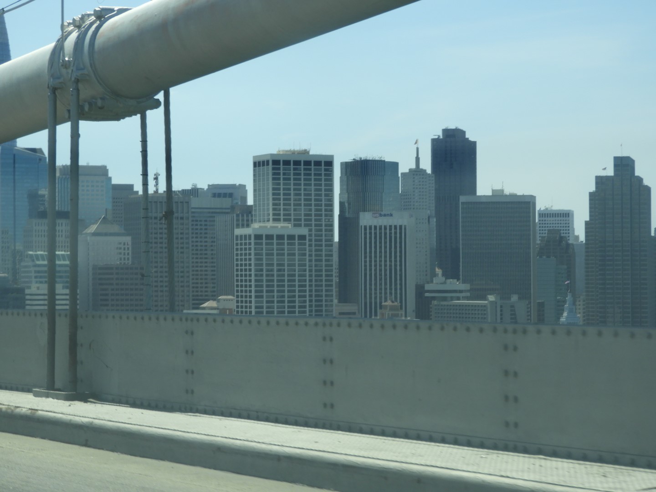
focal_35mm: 115
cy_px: 246
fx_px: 2179
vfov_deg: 12.9
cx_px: 328
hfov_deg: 17.1
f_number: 5
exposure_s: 1/500
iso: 100
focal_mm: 20.6
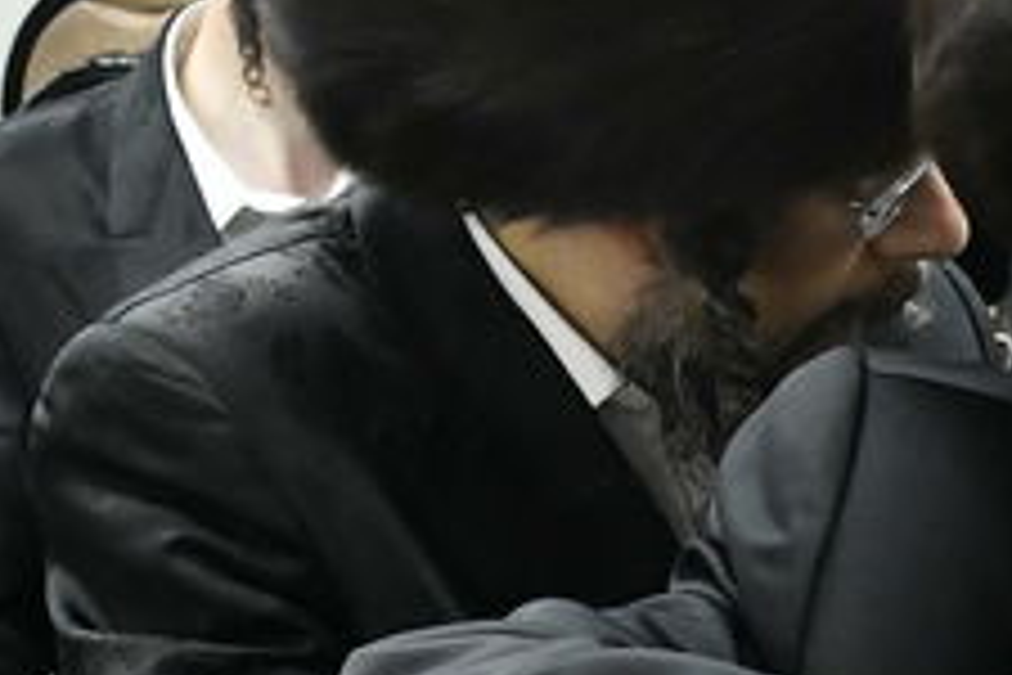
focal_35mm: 174
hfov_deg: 11.4
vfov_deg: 7.9
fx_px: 4891
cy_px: 605
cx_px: 1475
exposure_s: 1/160
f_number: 5.6
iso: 2000
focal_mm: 28
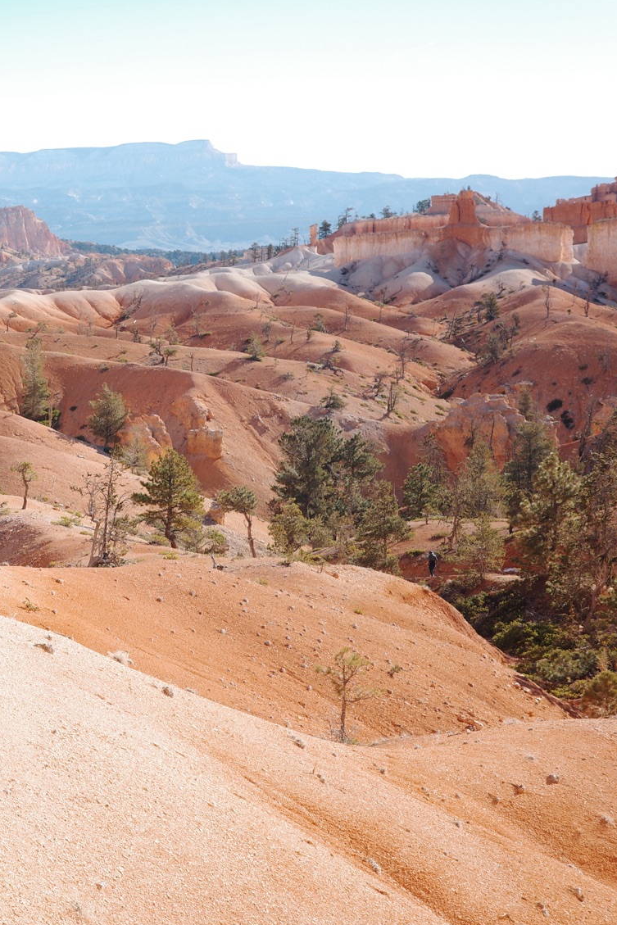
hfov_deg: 18.7
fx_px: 1747
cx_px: -159
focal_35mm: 68
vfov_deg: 29.6
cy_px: 442
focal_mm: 26
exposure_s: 1/100
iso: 100
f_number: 4
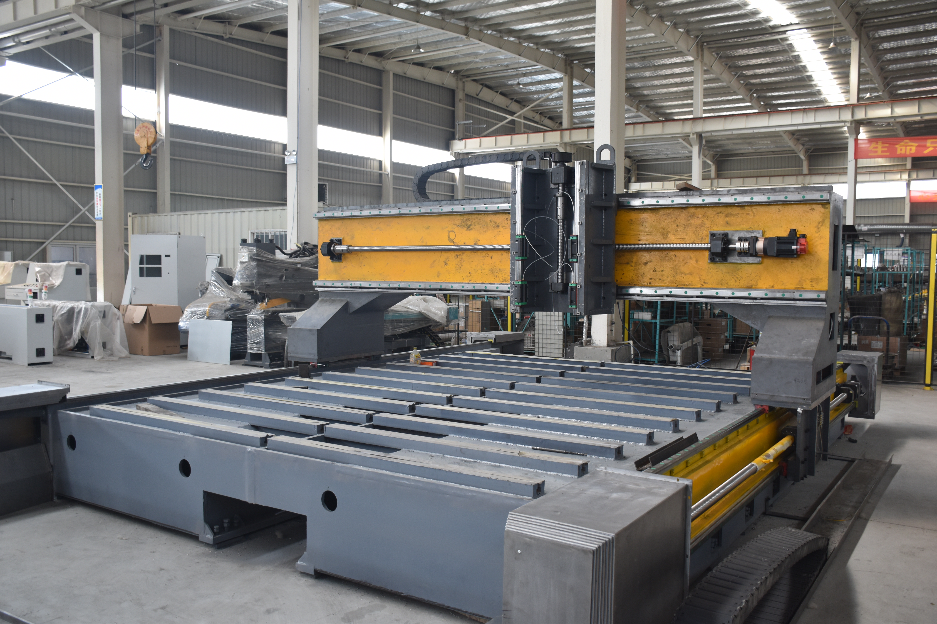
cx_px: 468
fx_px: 781
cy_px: 312
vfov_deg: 43.6
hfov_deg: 61.9
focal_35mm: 30
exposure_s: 1/80
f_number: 4.5
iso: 400
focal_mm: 20
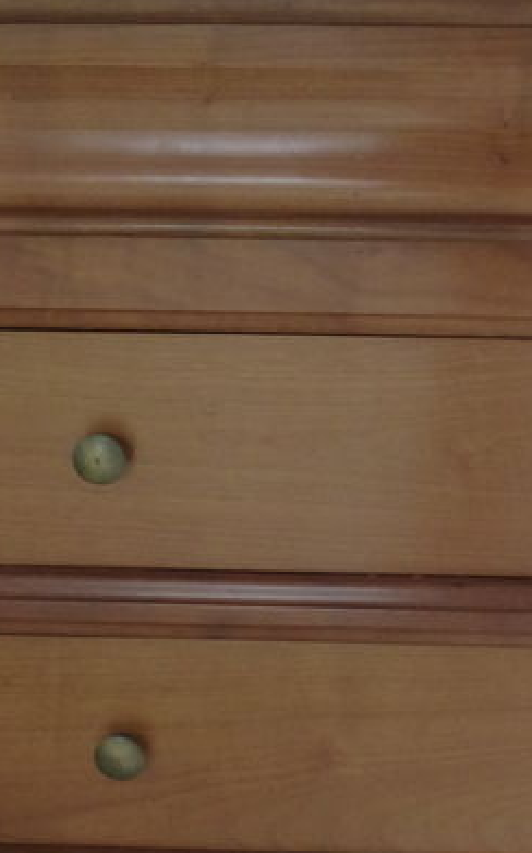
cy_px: 587
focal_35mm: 84
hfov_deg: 15.4
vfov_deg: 24.5
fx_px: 1951
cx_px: 477
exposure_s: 1/60
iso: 250
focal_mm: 5.5
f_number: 2.8
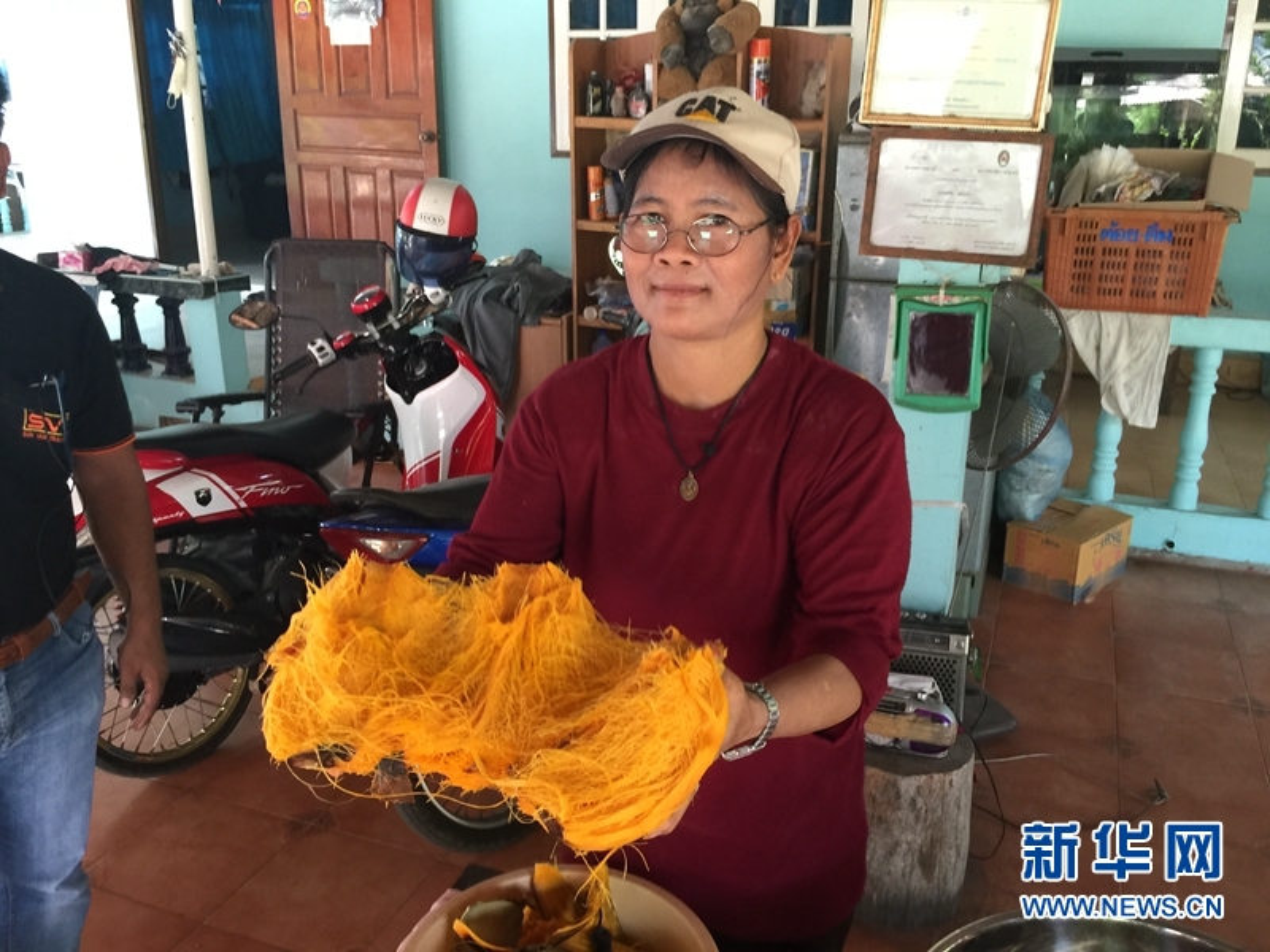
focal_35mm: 29
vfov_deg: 48.2
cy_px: 476
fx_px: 1064
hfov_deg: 61.7
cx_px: 635
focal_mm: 4.15
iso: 80
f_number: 2.2
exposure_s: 1/33
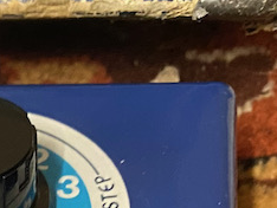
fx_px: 1137
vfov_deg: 9.1
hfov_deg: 12.7
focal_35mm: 142
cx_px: -219
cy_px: 546
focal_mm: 4.25
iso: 500
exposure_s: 1/33
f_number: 1.8
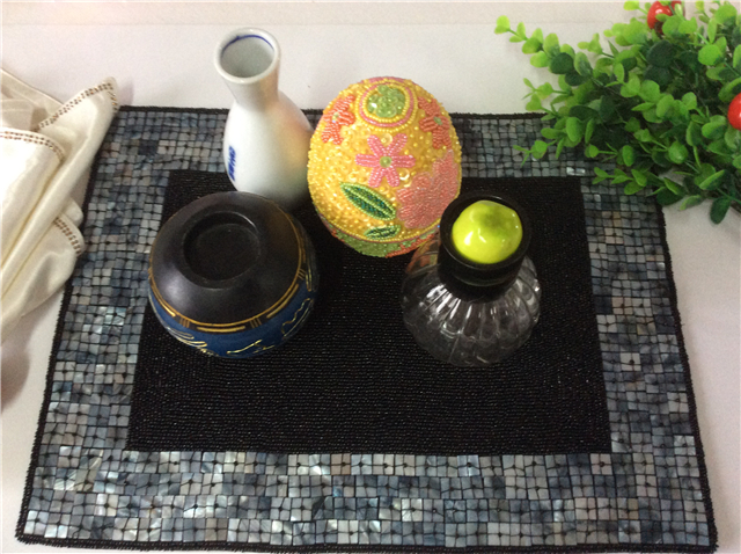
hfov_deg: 56.9
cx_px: 370
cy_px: 277
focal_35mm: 32
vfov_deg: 44.1
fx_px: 684
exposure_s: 1/25
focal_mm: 3.3
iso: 160
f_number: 2.4
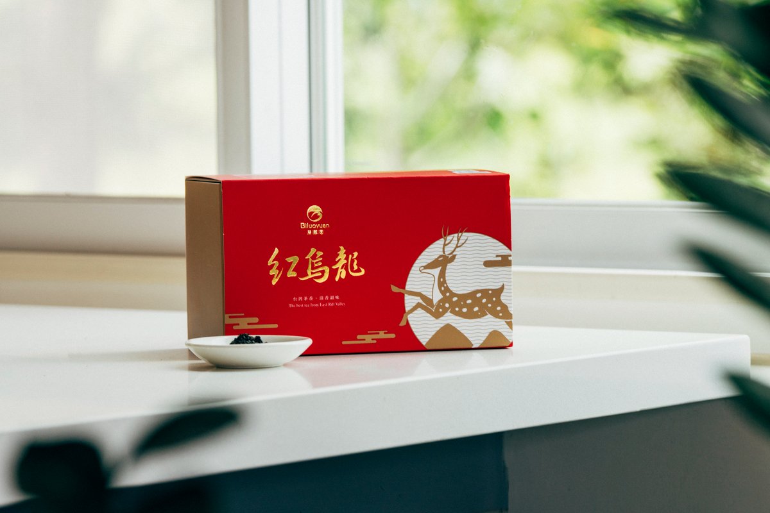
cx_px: 385
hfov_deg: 12.3
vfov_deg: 8.2
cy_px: 256
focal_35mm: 166
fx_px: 3561
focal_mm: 111
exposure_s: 1/160
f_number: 5.6
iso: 250
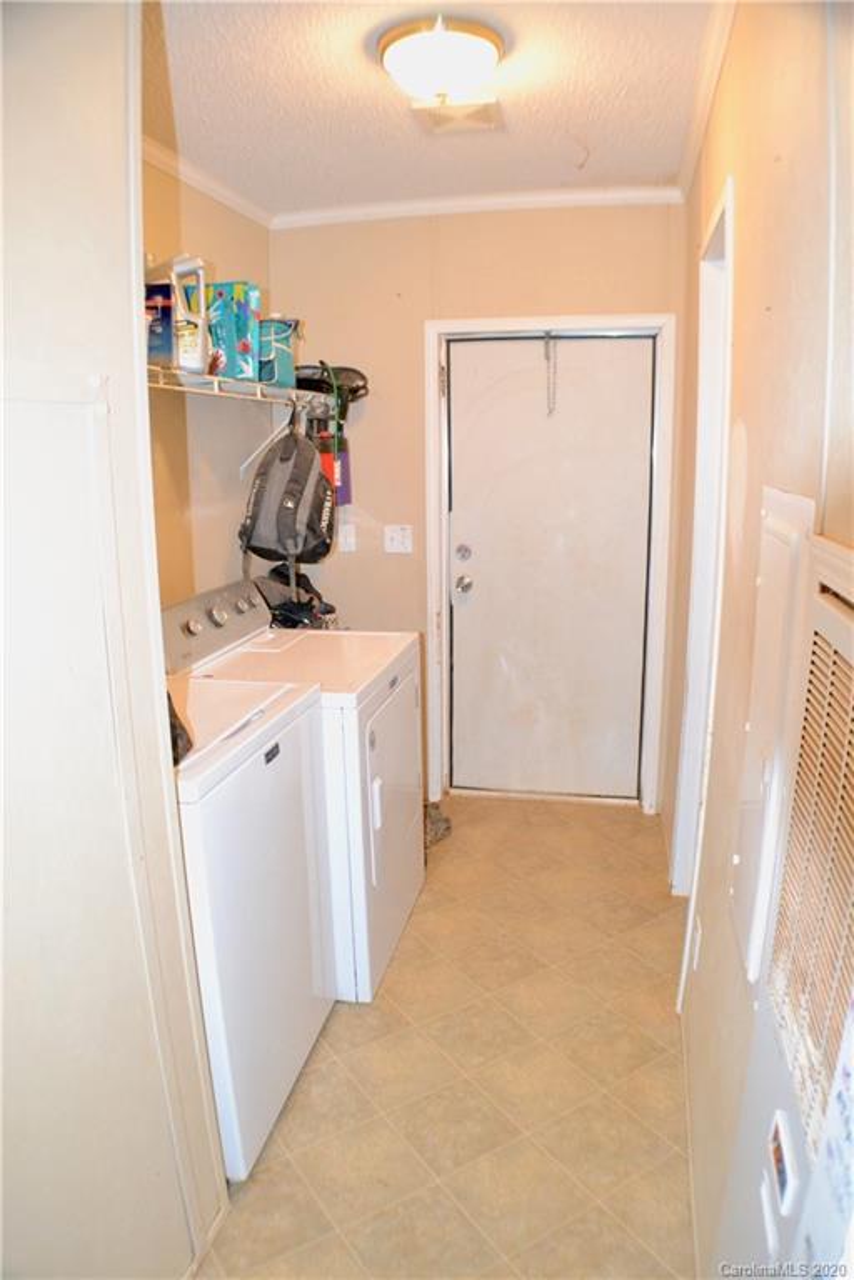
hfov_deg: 43.6
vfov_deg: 61.9
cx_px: 427
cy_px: 640
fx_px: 1067
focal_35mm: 30
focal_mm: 20
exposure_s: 1/60
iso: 3200
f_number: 3.8
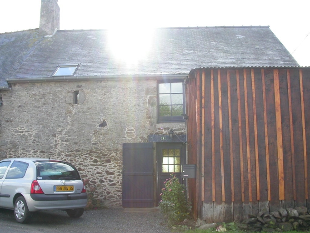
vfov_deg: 37.7
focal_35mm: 38
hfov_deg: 49.0
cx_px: 155
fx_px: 340
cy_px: 116
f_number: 5.3
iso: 100
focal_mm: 7.85
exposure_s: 1/158
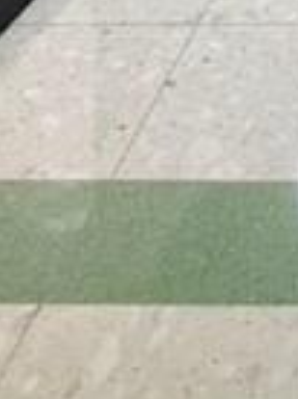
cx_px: 501
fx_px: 748
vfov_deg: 16.7
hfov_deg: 18.6
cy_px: -489
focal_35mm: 65
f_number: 2.2
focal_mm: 2.22
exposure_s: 1/60
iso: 320
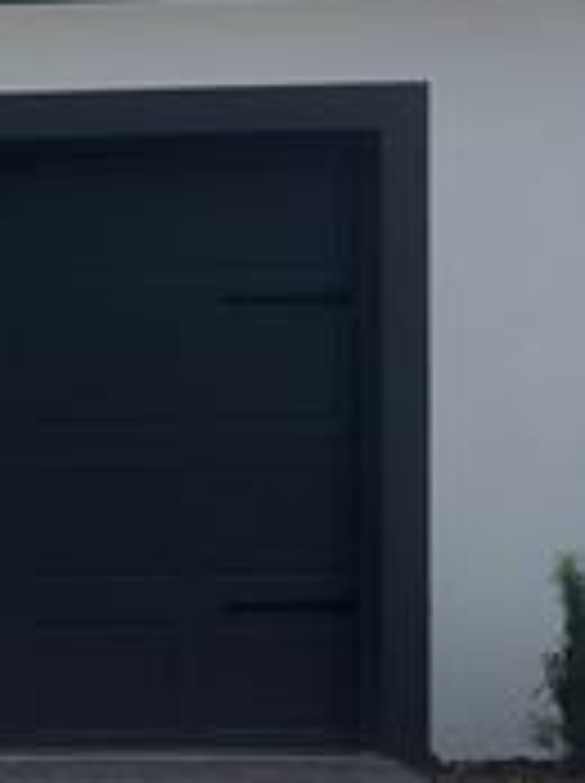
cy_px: 652
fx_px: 2598
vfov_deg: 17.0
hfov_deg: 11.9
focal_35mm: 115
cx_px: -432
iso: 50
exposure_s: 1/6711
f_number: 1.6
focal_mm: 5.96
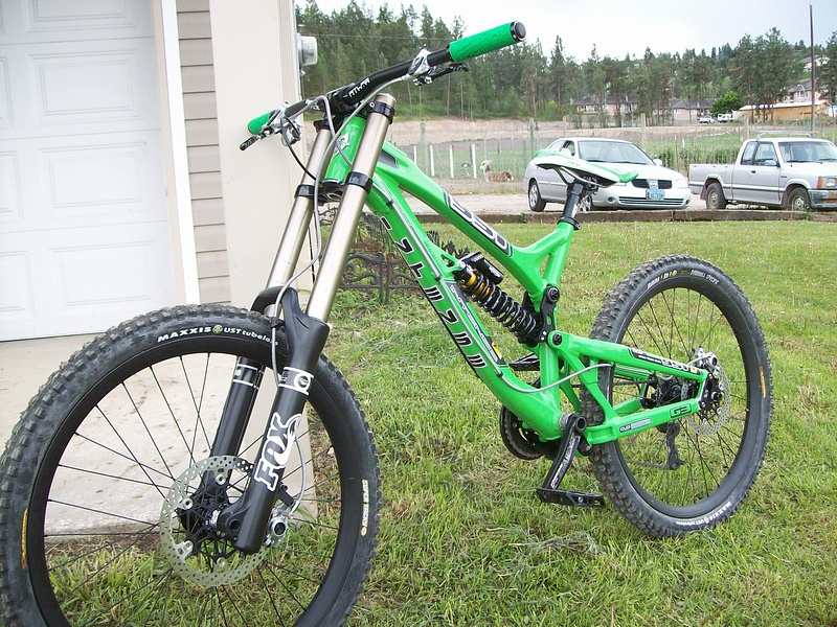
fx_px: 870
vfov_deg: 39.7
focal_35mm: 36
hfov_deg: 51.4
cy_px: 314
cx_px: 418
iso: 80
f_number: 2.7
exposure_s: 1/215
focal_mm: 6
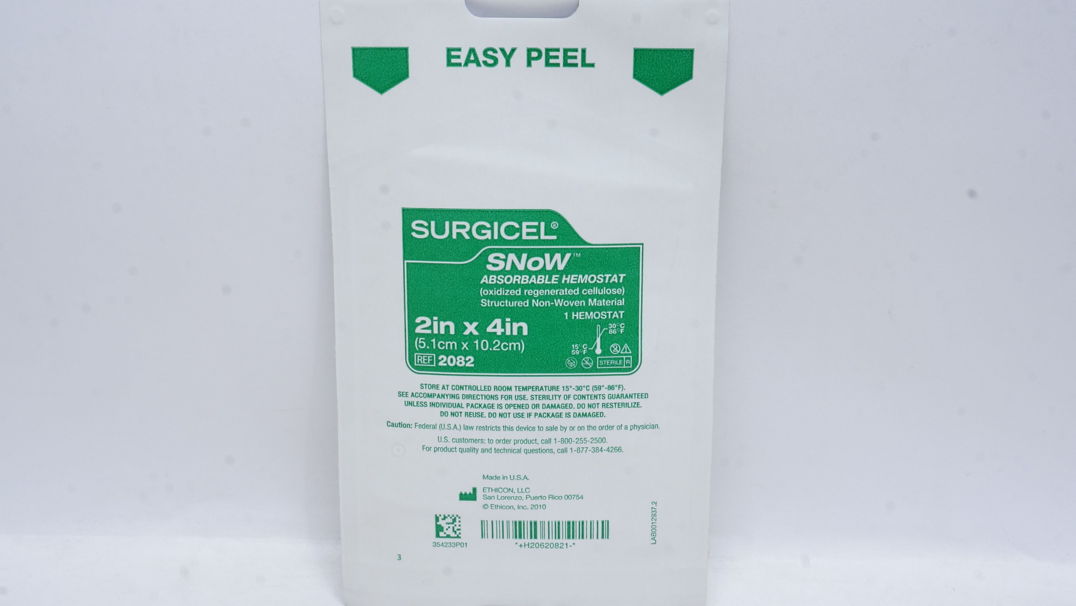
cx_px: 539
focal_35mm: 43
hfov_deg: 47.8
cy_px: 309
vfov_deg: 28.0
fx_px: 1213
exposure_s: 1/8
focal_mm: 27
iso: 800
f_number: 18
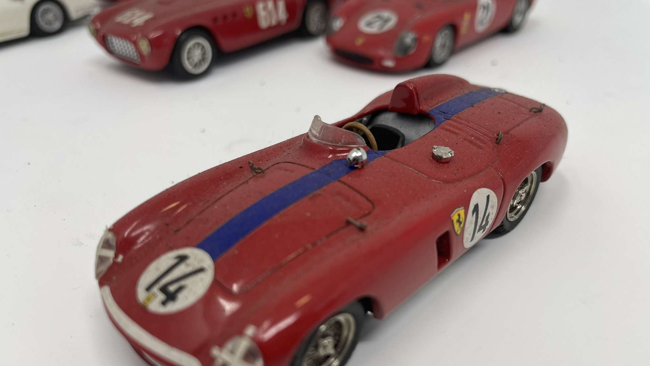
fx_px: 500
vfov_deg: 39.6
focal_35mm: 29
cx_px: 324
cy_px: 247
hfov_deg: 66.1
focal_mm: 4.2
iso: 32
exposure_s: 1/281
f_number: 1.6
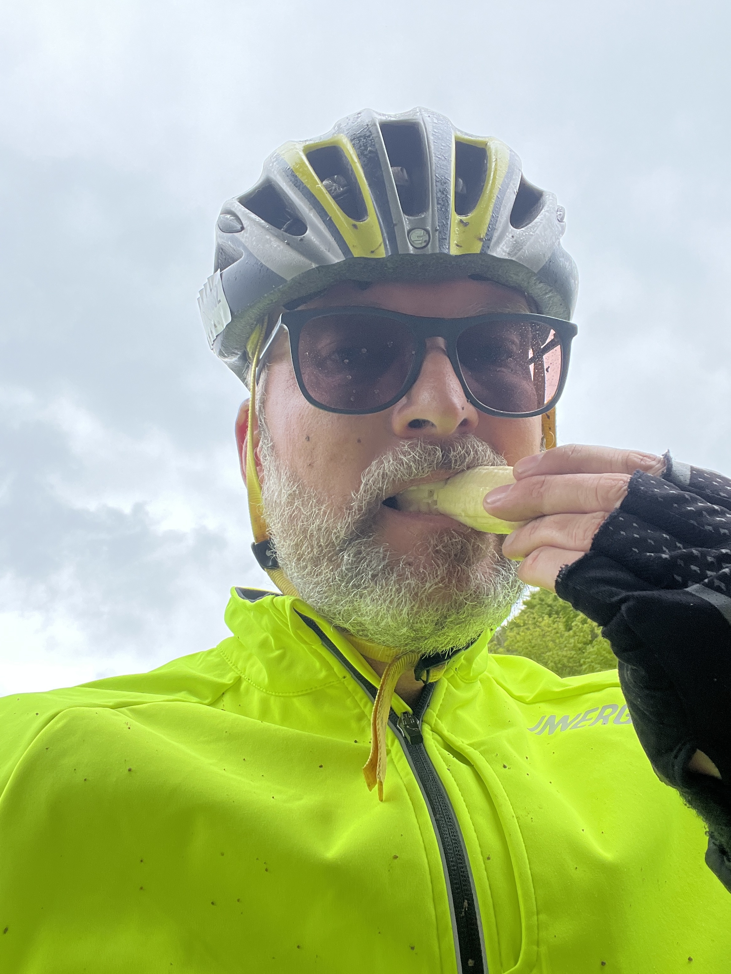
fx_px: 845
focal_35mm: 30
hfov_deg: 46.8
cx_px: 366
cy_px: 487
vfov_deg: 60.0
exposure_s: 1/139
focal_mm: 2.71
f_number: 2.2
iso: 50
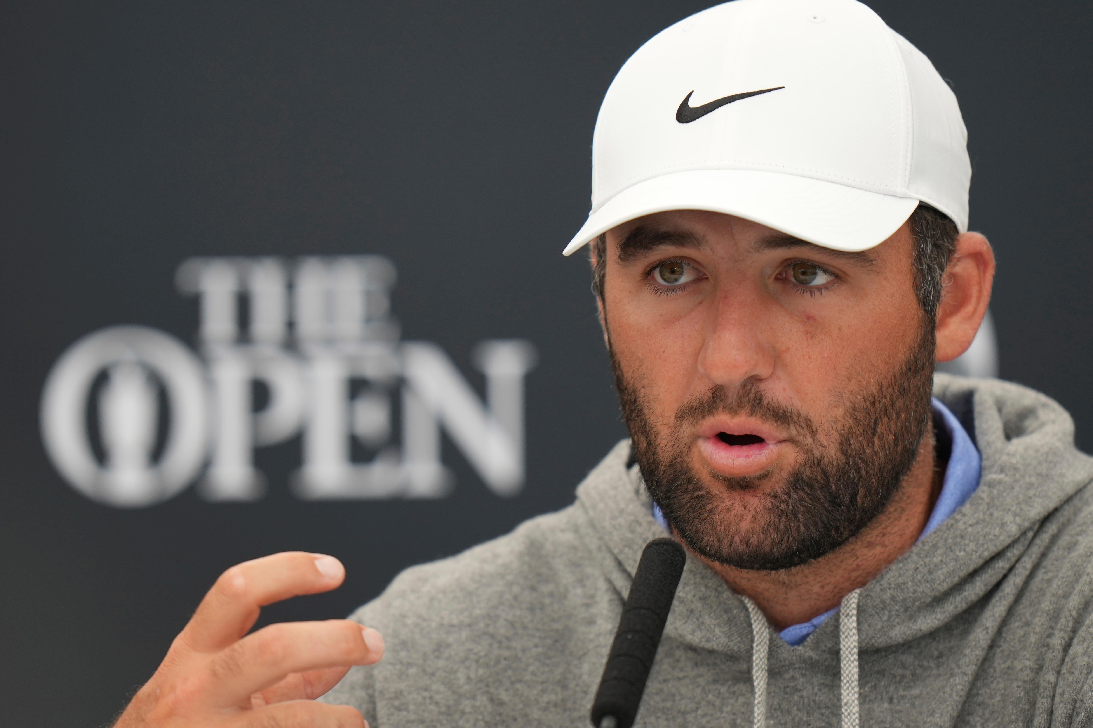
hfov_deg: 3.4
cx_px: 546
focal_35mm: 600
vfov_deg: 2.3
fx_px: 18215
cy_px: 364
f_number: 2.8
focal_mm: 400
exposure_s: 1/320
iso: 400
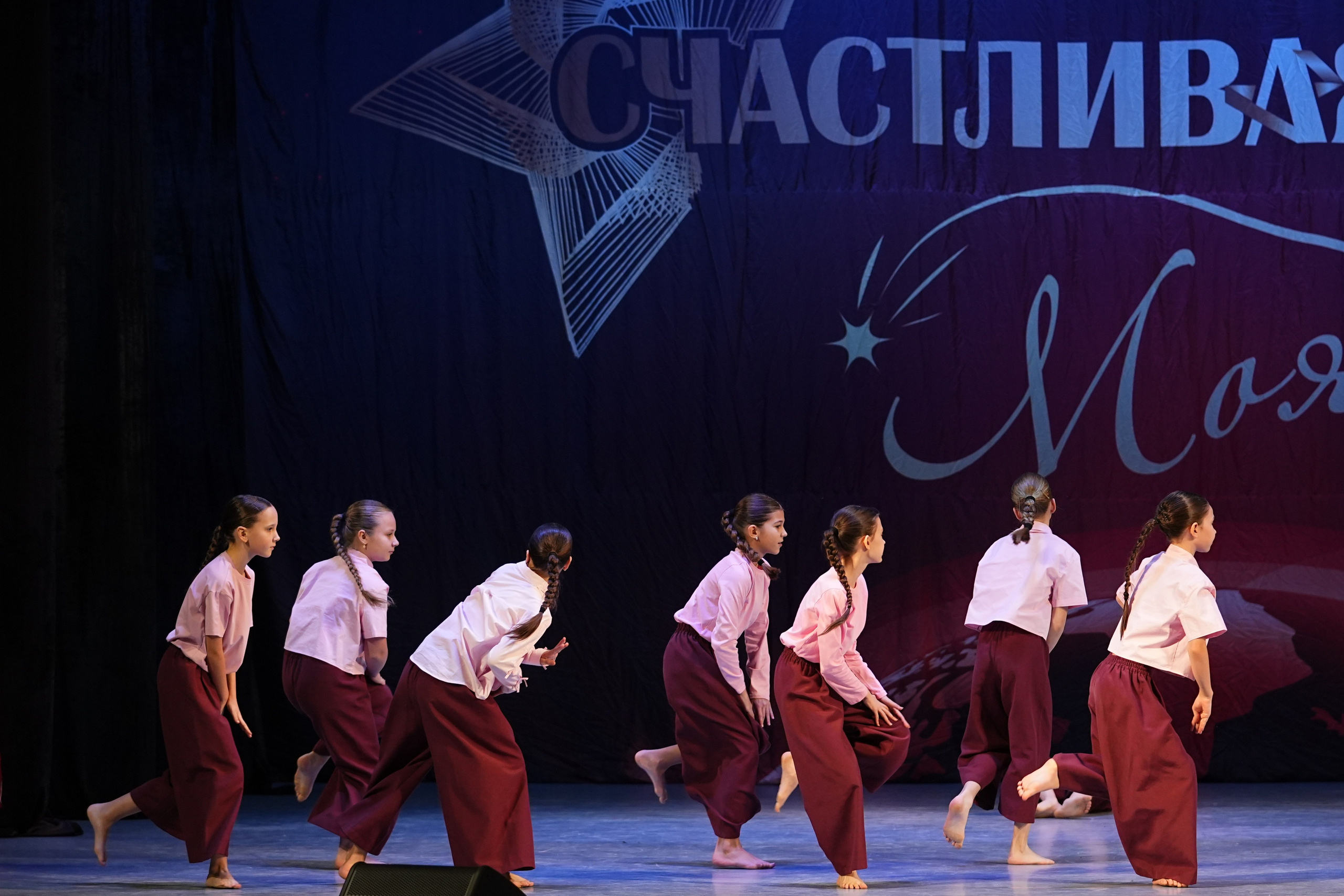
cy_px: 448
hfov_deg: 12.9
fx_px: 5936
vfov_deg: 8.6
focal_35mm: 159
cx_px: 672
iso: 1250
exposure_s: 1/400
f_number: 2.8
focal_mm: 106
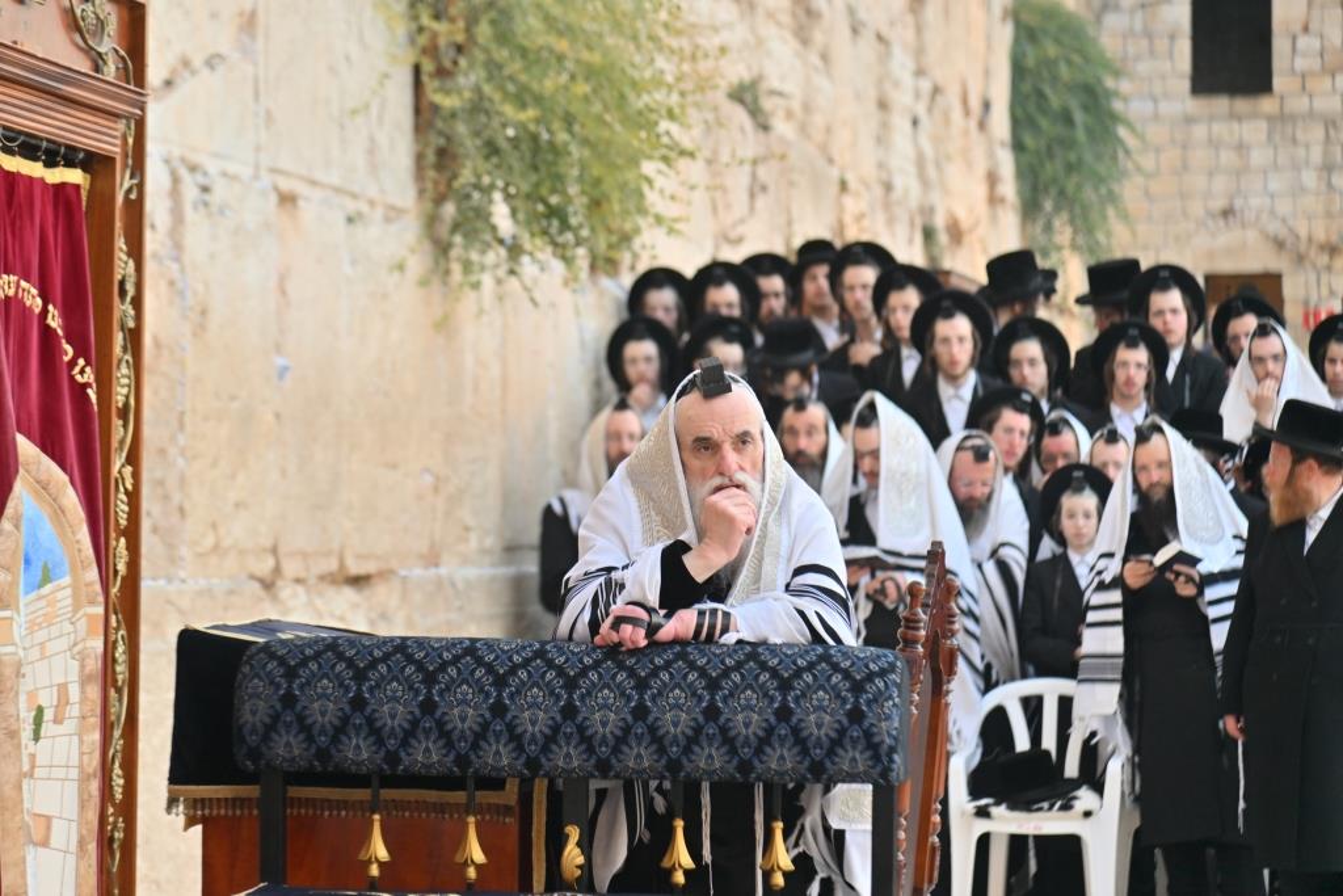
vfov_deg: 11.4
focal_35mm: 120
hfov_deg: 17.1
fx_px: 4477
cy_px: 448
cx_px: 672
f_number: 4
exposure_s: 1/250
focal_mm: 120
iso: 250
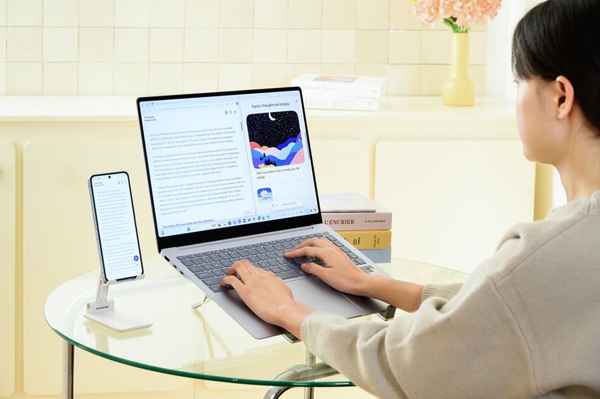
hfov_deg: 25.4
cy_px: 200
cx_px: 300
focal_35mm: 80
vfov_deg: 17.1
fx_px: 1333
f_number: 9.5
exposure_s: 1/45
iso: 1600
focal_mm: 80
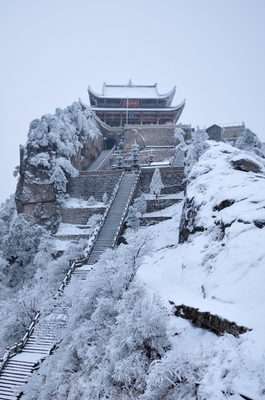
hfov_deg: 41.2
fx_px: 350
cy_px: 232
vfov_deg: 59.1
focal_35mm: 32
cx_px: 104
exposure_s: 1/30
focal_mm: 17
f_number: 2.8
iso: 400
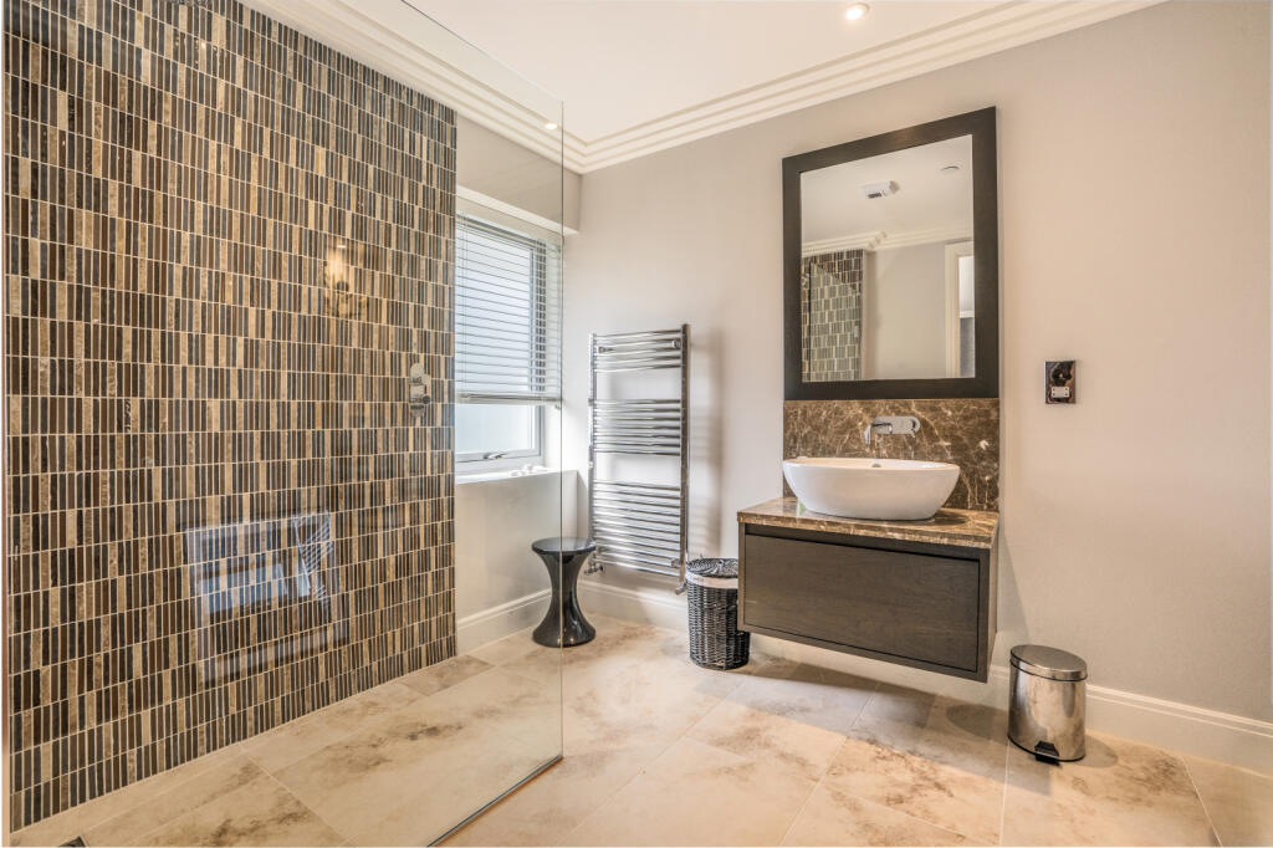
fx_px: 566
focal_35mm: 16
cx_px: 636
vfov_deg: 73.7
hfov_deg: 96.8
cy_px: 424
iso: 200
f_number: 11
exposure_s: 1/3
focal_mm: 16
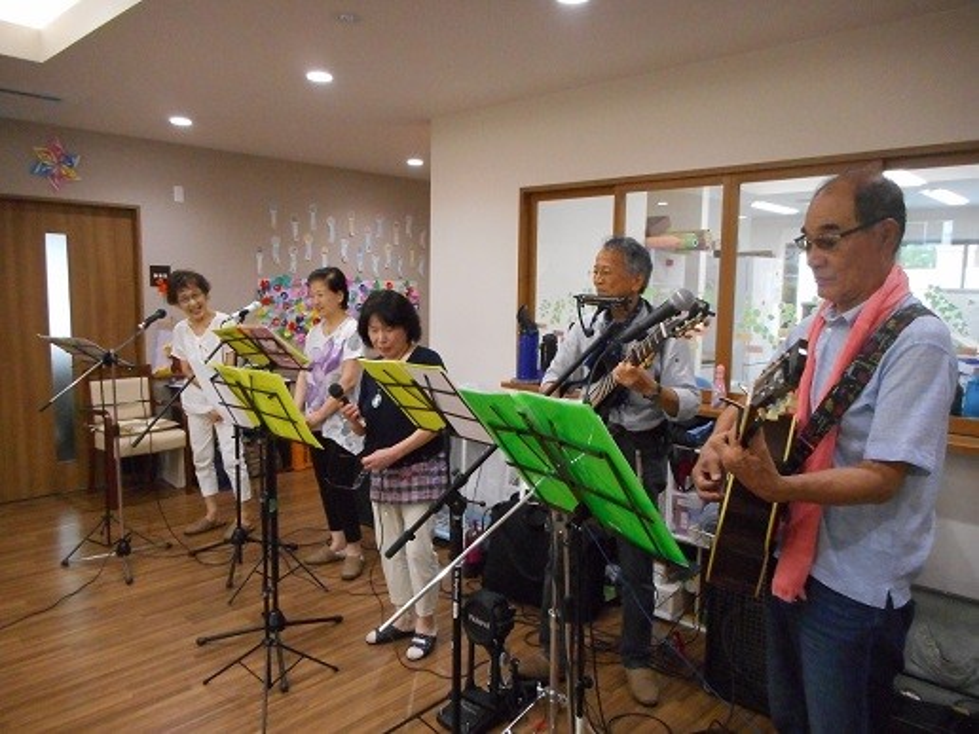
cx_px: 490
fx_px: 707
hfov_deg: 69.4
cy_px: 367
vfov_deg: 54.9
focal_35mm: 25
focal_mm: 4.5
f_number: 3.7
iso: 800
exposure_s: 1/100
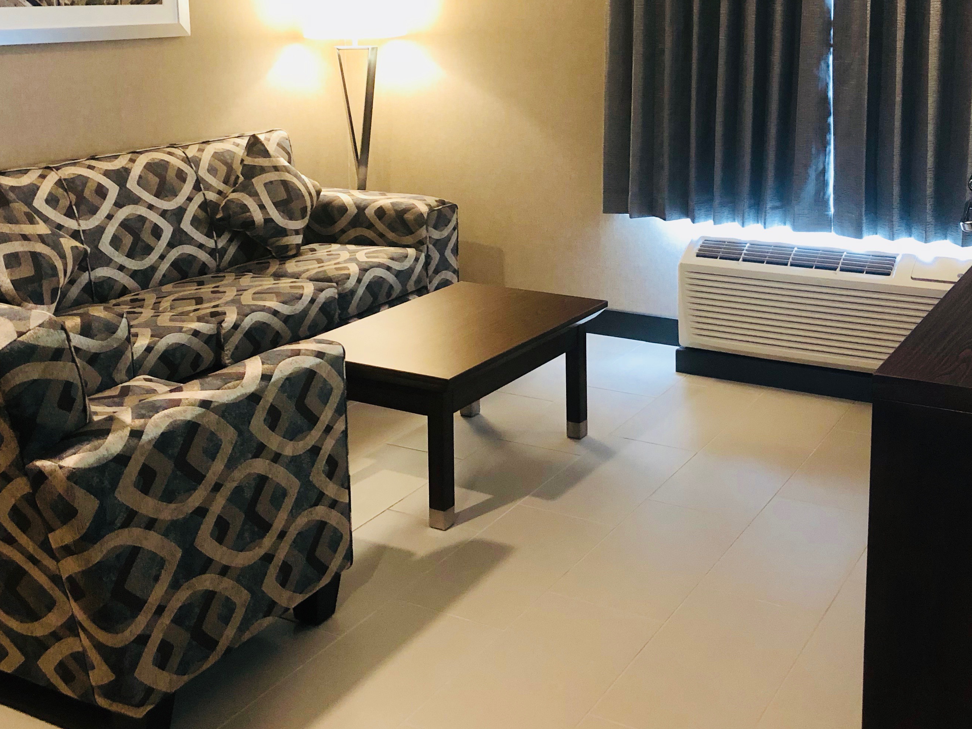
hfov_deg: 43.8
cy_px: 190
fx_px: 1207
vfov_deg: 33.0
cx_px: 482
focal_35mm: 43
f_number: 1.8
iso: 80
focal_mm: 3.99
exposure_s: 1/7
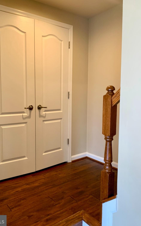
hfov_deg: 44.3
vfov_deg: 66.5
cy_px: 113
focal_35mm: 28
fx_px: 172
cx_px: 55
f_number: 1.8
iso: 160
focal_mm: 4.25
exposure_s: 1/60
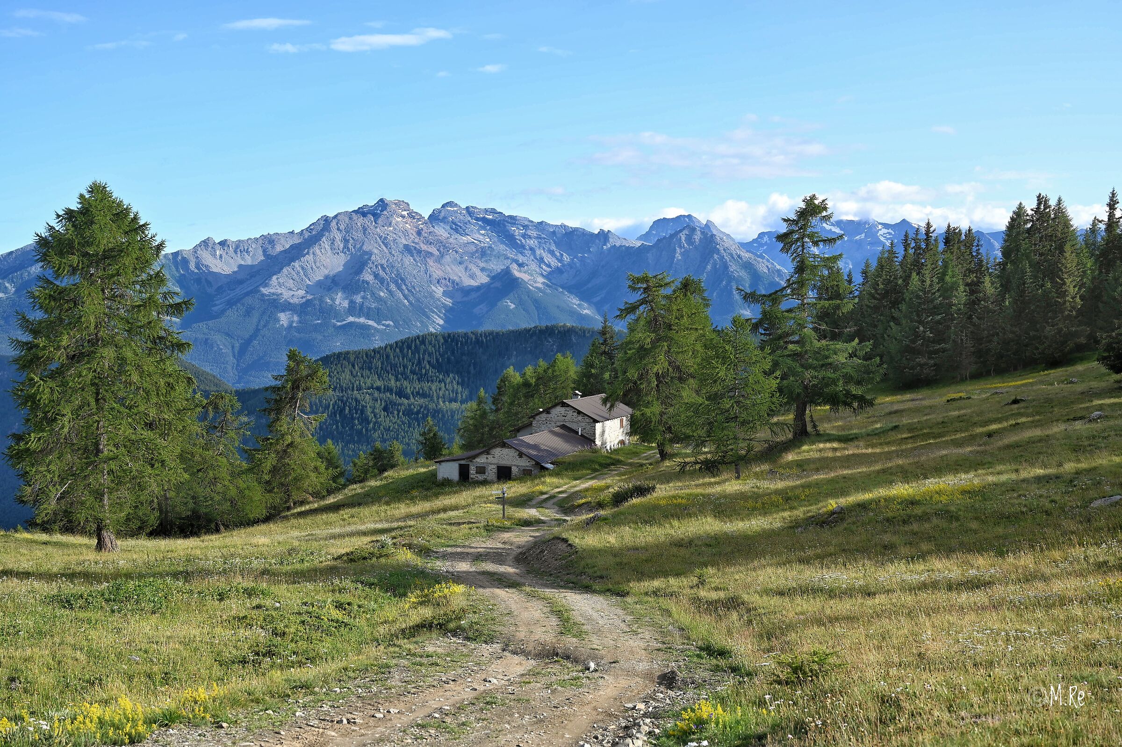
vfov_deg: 31.1
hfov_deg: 45.5
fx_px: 1339
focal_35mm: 43
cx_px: 561
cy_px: 374
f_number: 4.5
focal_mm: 43
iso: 100
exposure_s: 1/500
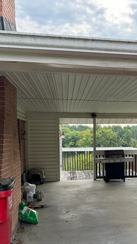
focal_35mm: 42
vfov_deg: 48.1
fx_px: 271
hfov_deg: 27.3
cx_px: 123
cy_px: 146
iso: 80
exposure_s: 1/329
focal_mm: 6.76
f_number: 1.78
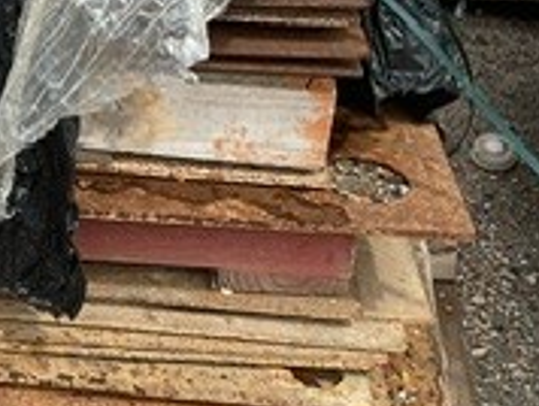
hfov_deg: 17.4
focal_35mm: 104
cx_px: -212
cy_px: 24
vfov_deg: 14.1
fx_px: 1622
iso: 16
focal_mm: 3
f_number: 1.8
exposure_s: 1/1490
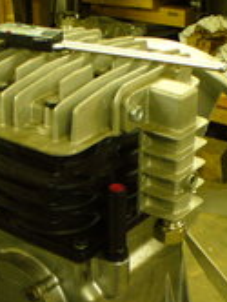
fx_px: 776
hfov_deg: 16.6
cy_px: 238
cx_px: 120
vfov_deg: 21.7
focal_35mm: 89
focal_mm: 6.1
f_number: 2.8
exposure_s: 1/8
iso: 200
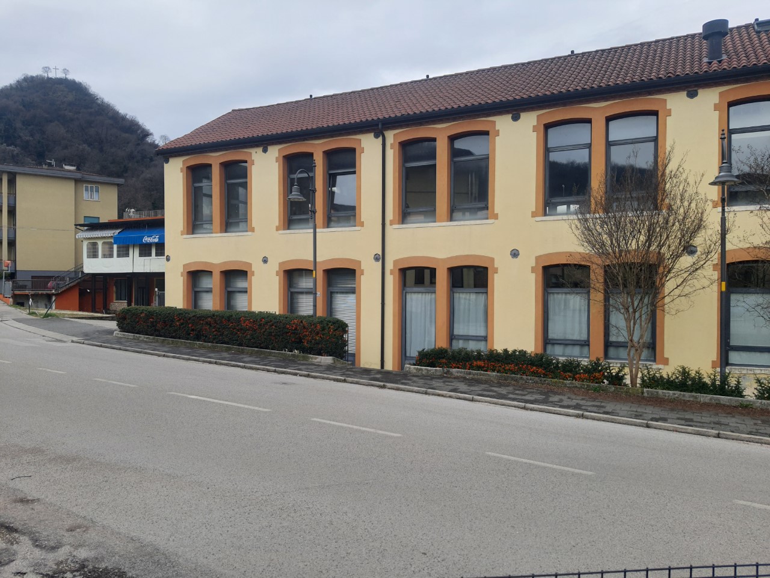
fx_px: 578
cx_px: 385
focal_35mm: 26
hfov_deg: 67.3
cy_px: 289
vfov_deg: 53.1
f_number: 1.7
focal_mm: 4.32
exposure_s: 1/798
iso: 50
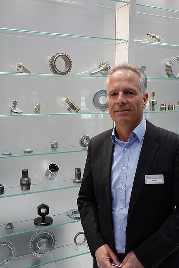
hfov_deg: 32.6
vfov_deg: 47.4
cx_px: 90
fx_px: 306
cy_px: 134
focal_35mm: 41
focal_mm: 15.28
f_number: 4
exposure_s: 1/80
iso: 250
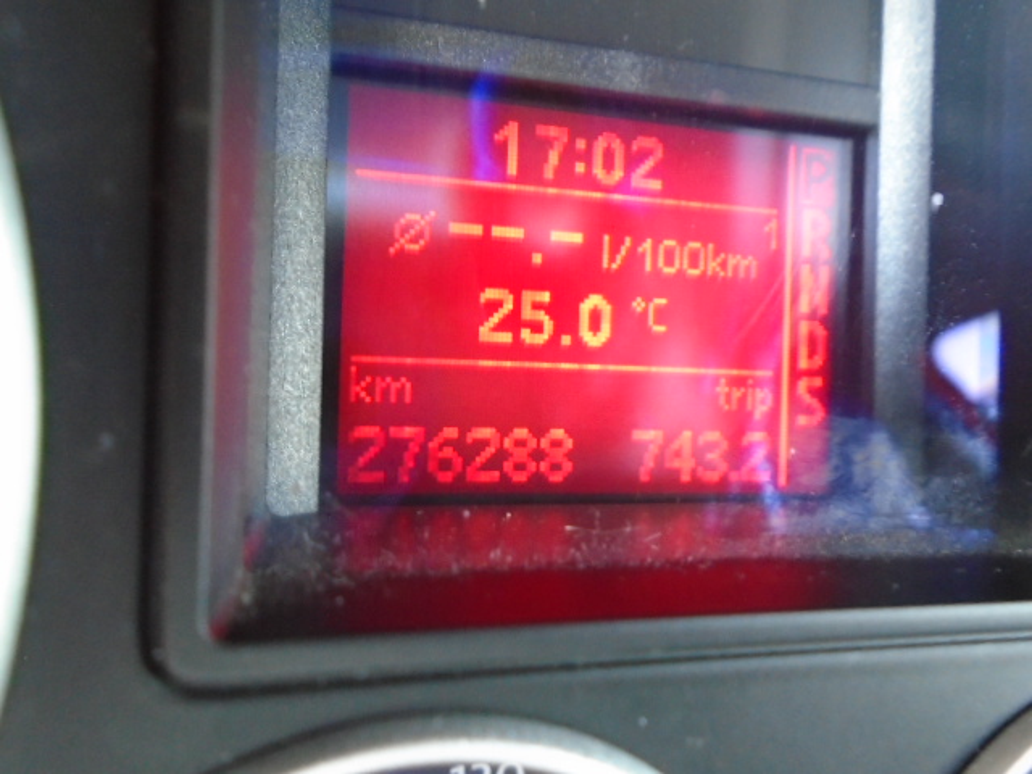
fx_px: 775
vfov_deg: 53.1
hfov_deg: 67.3
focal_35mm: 26
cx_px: 516
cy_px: 387
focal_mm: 4.6
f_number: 3.2
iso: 400
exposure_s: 1/13
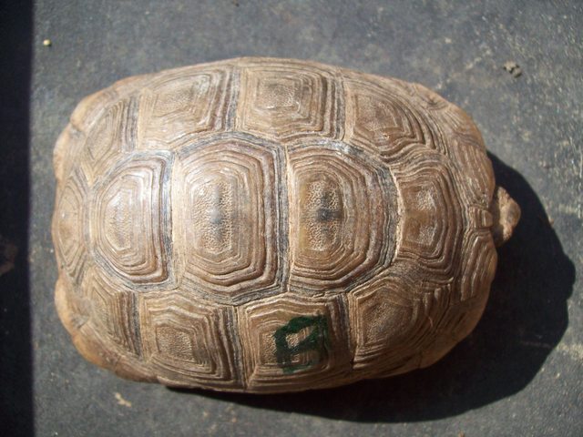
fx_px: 606
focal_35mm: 36
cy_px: 218
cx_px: 292
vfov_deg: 39.7
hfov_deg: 51.4
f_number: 2.7
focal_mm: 6
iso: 80
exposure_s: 1/558
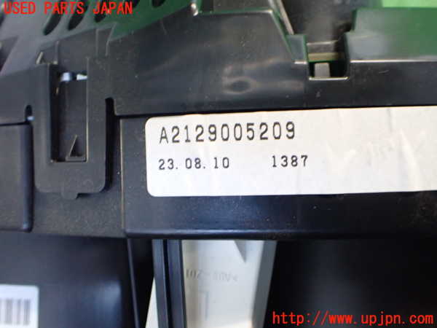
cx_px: 218
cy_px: 164
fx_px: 379
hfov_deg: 60.0
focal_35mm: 30
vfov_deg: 46.8
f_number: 2.3
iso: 800
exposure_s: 1/50
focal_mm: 5.4
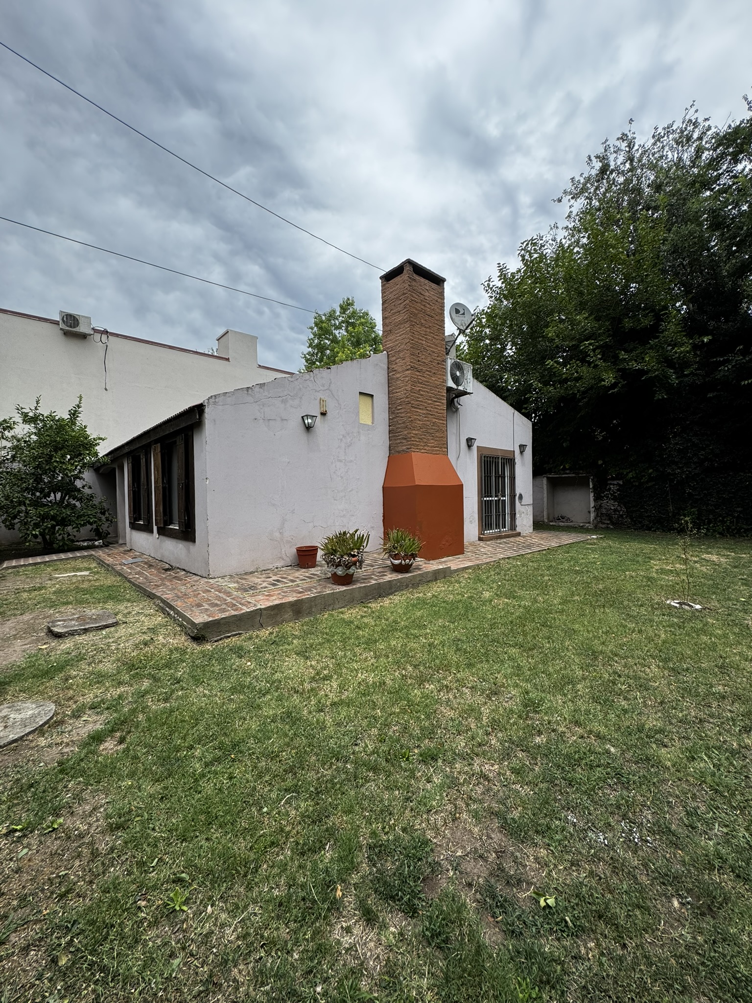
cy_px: 502
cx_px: 376
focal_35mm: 14
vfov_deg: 102.1
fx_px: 406
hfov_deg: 85.7
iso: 50
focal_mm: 2.22
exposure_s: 1/910
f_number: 2.2
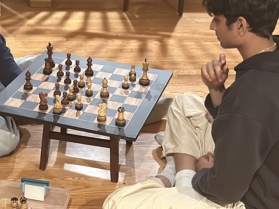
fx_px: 645
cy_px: 87
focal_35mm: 80
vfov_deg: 18.4
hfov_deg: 24.3
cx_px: 100
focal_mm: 6.9
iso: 640
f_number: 1.8
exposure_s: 1/30
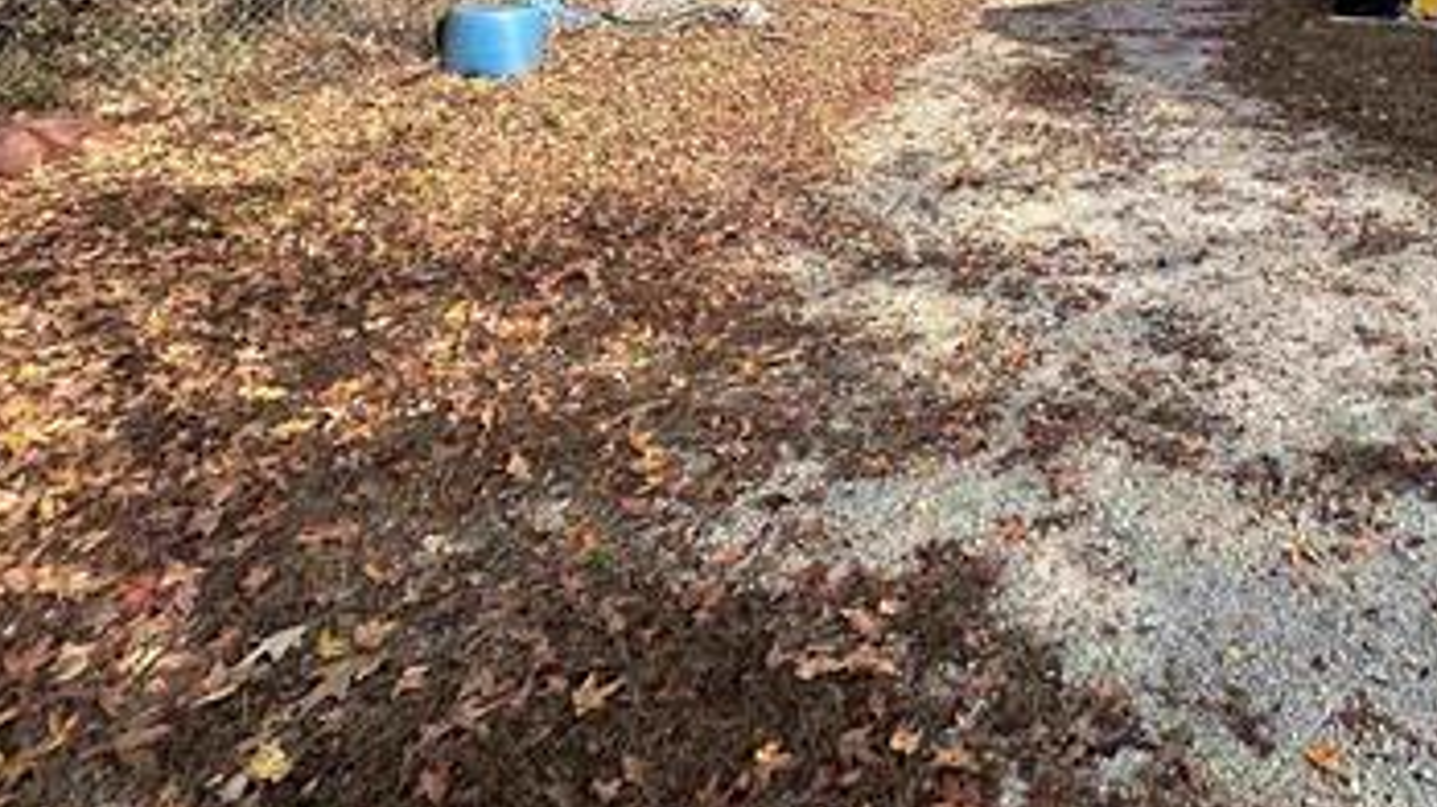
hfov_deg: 60.3
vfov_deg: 33.7
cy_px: -161
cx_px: 1223
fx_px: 1066
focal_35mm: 28
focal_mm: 2.22
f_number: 2.2
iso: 40
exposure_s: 1/694
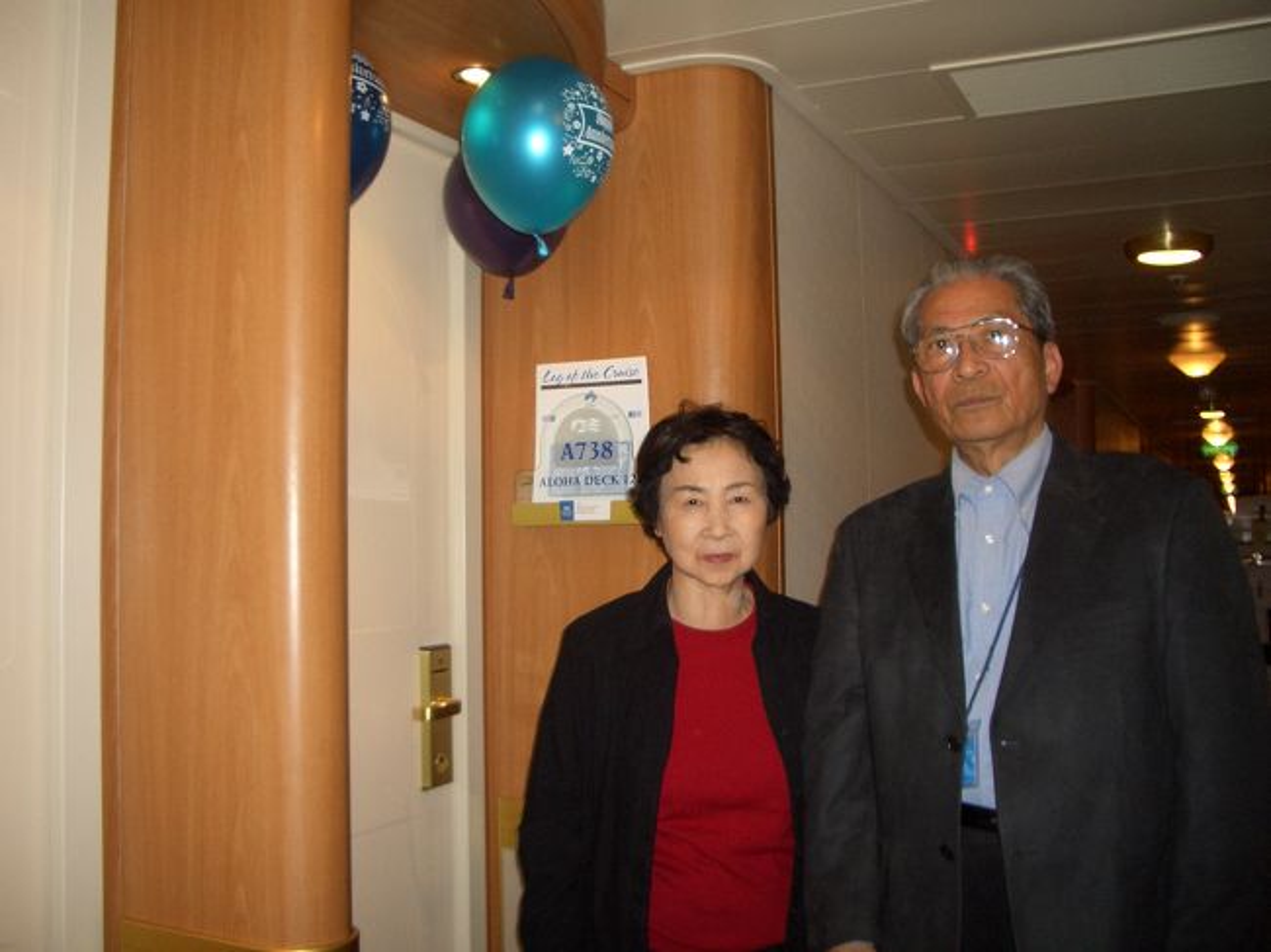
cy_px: 476
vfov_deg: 40.7
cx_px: 636
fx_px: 1285
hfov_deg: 52.6
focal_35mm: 35
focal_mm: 5.8
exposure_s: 1/60
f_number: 2.6
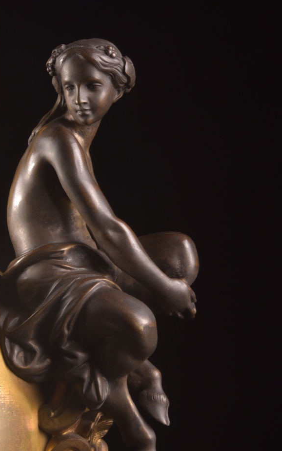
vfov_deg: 15.0
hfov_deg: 9.4
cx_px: 103
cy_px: 228
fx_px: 1708
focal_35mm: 139
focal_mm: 105
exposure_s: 1/125
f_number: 22
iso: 400
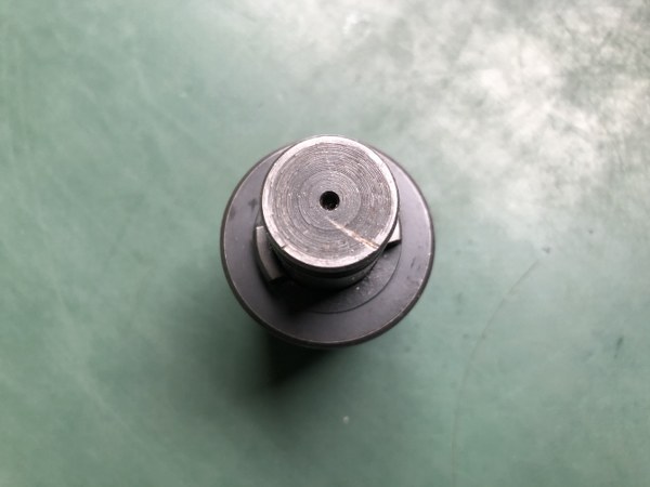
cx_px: 325
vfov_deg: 49.7
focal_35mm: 28
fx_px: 526
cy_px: 244
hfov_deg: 63.4
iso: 40
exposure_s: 1/30
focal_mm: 3.99
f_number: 1.8
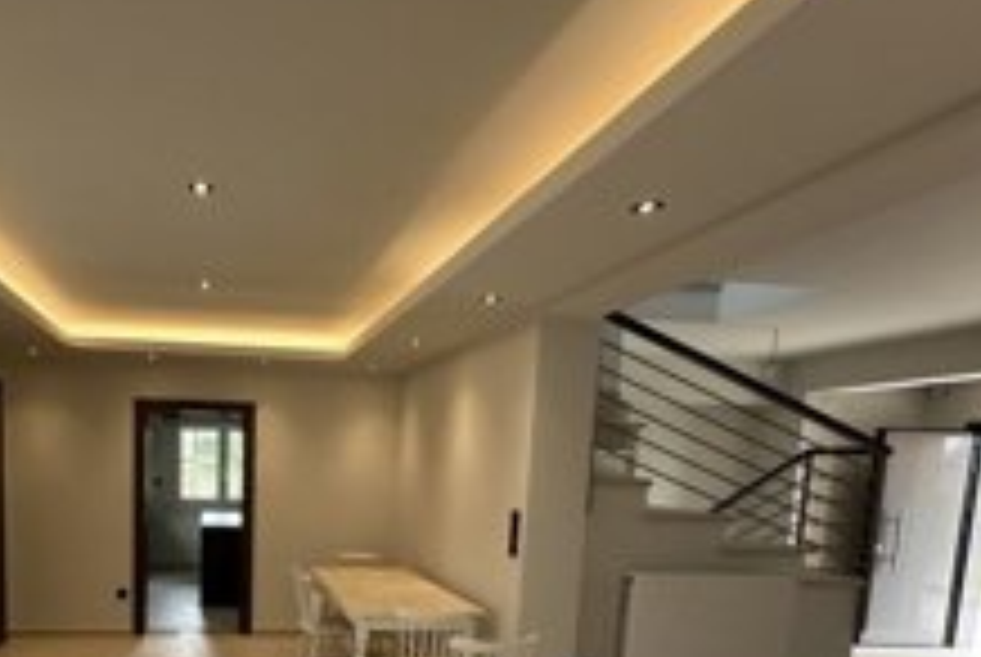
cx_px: 292
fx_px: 655
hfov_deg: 70.5
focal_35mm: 24
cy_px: 540
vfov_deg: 49.6
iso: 100
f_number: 2.2
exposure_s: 1/100
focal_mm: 2.22
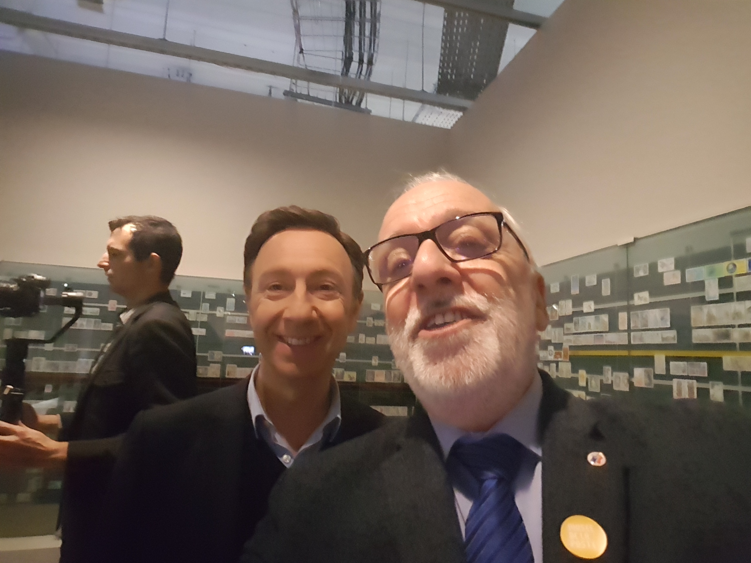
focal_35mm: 21
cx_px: 376
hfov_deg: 79.0
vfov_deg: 63.4
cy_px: 282
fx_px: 456
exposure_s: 1/13
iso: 1250
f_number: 1.7
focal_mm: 2.1
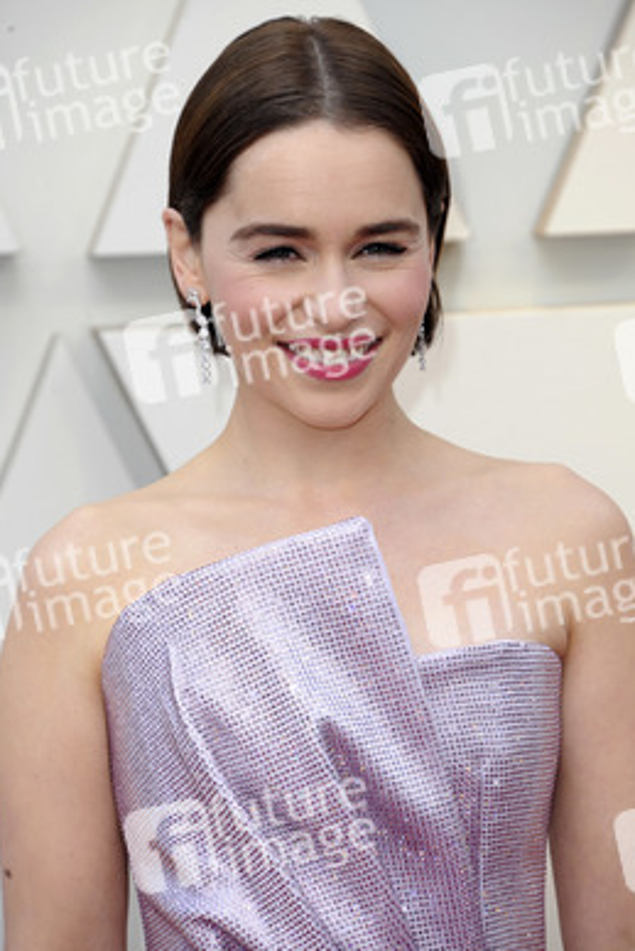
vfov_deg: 6.7
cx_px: 322
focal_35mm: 309
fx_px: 8168
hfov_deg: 4.5
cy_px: 468
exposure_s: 1/250
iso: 800
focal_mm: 300
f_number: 8
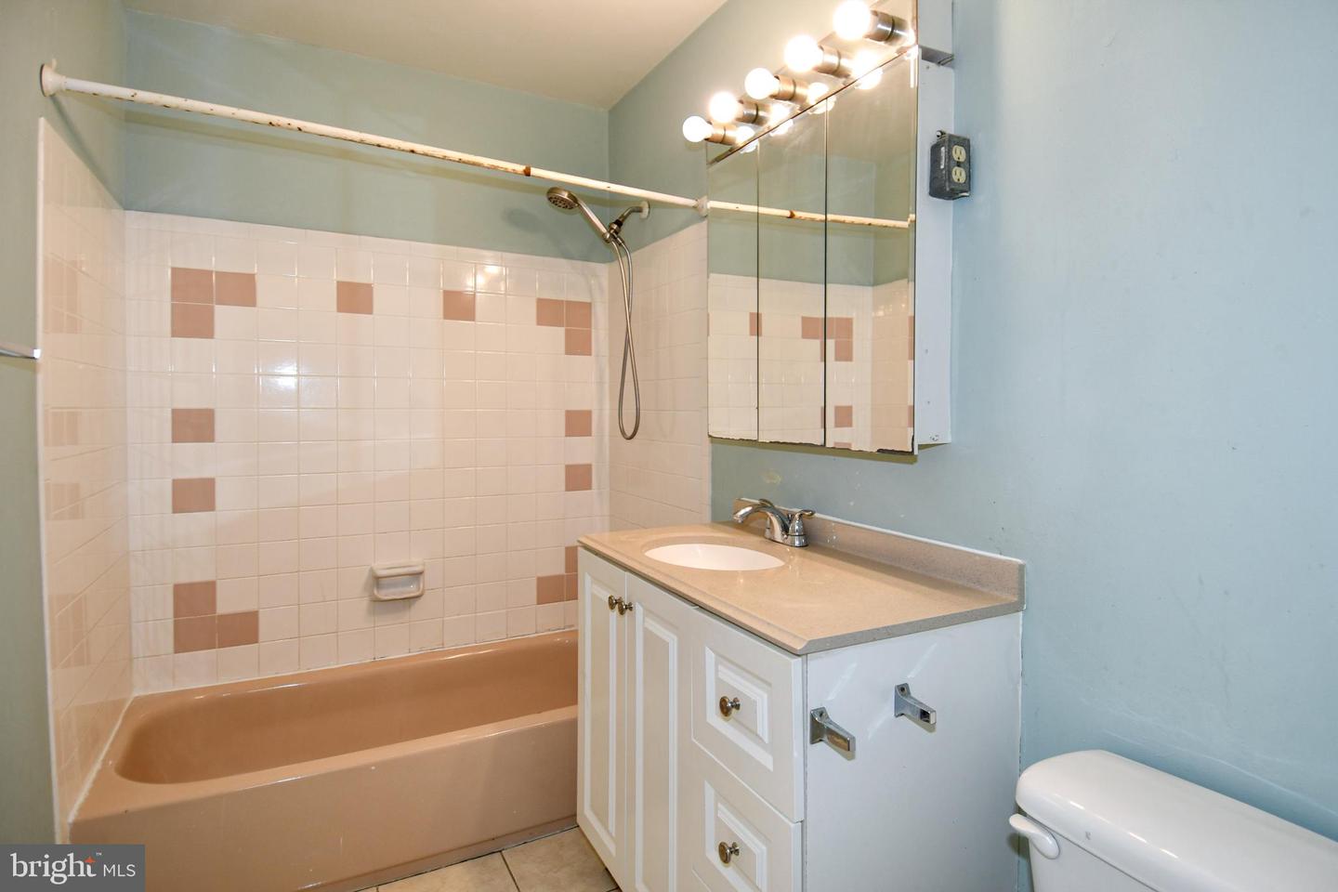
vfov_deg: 67.4
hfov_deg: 90.0
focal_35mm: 18
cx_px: 669
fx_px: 669
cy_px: 446
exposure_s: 1/60
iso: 320
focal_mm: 12
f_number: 4
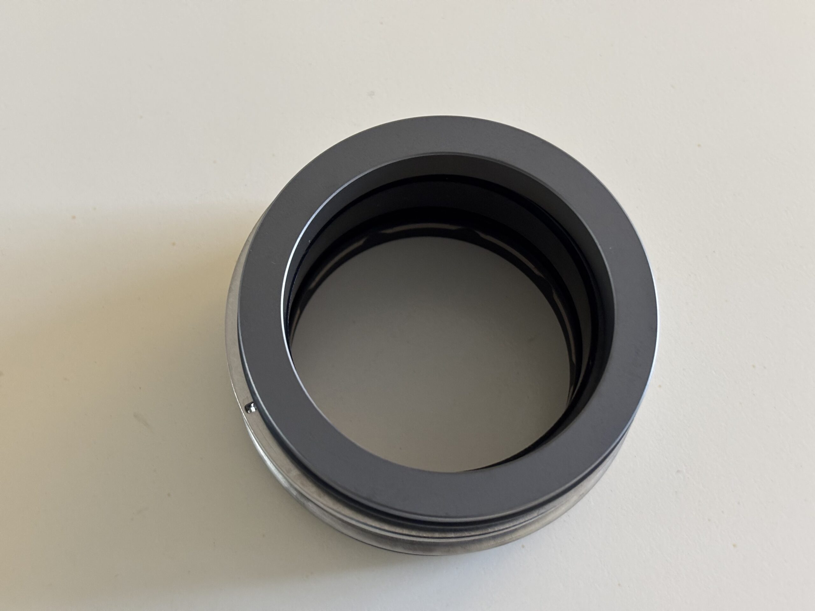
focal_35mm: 52
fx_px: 1224
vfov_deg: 28.0
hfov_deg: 36.8
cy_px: 306
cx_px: 408
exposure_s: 1/40
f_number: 1.6
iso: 250
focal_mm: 5.96
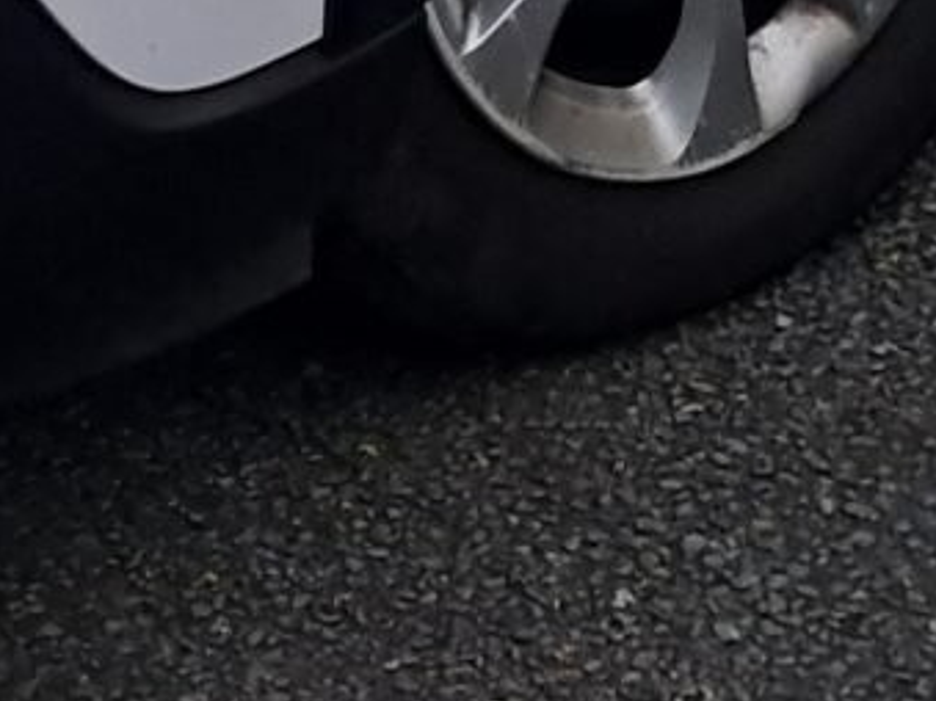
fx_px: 4406
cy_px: -1132
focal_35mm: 163
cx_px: 102
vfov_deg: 8.2
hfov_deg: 12.0
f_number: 1.8
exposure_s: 1/33
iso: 500
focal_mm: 4
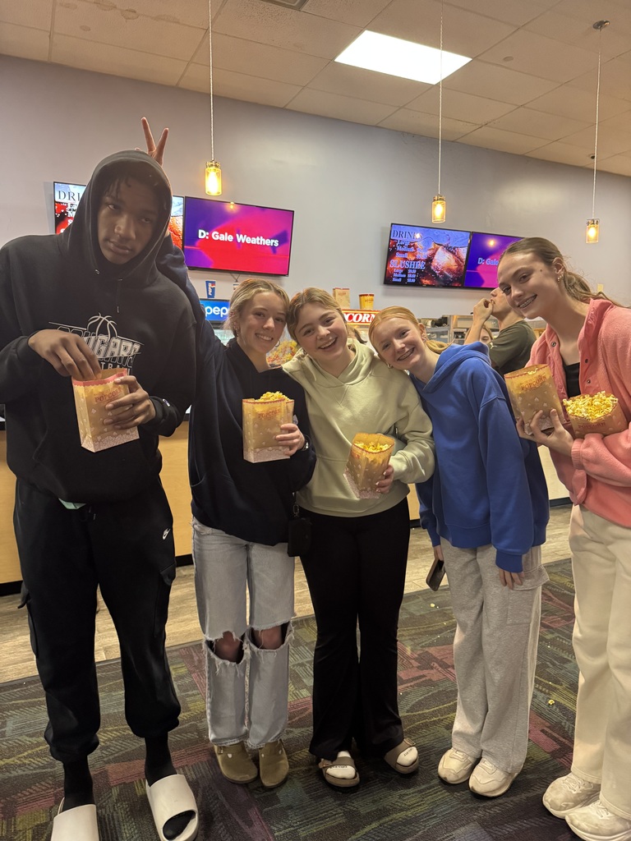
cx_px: 316
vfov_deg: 71.6
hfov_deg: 56.8
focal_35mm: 24
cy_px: 420
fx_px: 583
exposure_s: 1/60
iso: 500
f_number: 1.78
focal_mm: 6.76
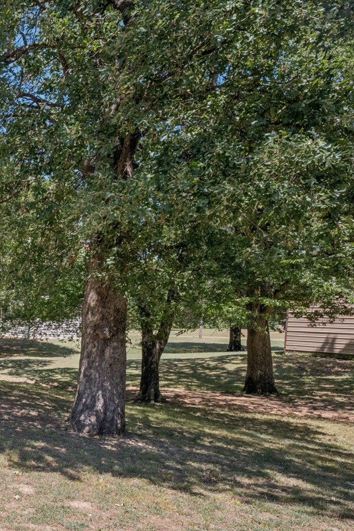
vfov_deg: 63.1
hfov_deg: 28.4
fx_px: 428
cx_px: -182
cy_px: 320
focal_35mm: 29
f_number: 11
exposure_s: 1/640
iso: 800
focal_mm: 14
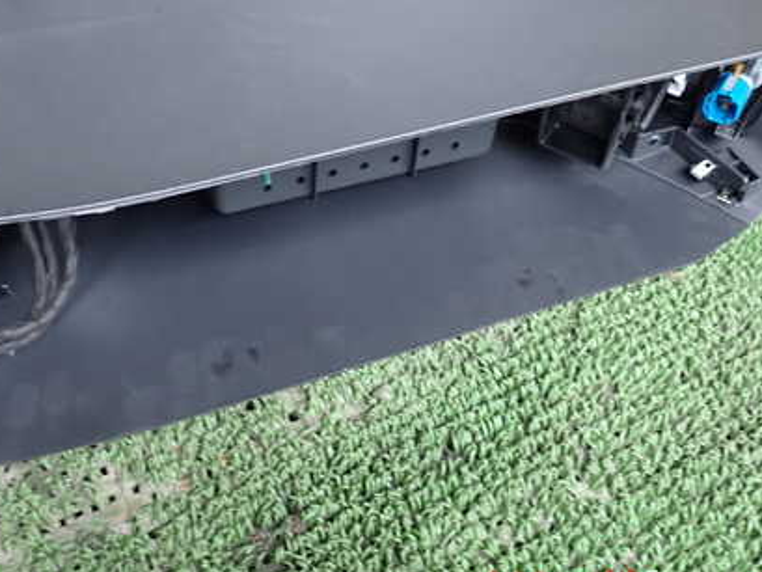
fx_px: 969
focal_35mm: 44
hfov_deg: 42.9
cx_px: 352
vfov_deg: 32.6
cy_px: 194
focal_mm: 5.4
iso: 200
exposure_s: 1/30
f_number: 2.3
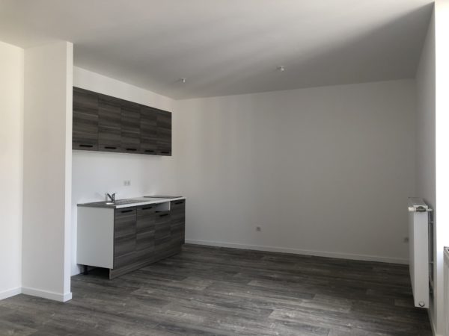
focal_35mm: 28
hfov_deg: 63.4
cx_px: 224
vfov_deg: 49.7
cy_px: 168
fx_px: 363
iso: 25
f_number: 1.8
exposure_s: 1/50
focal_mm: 4
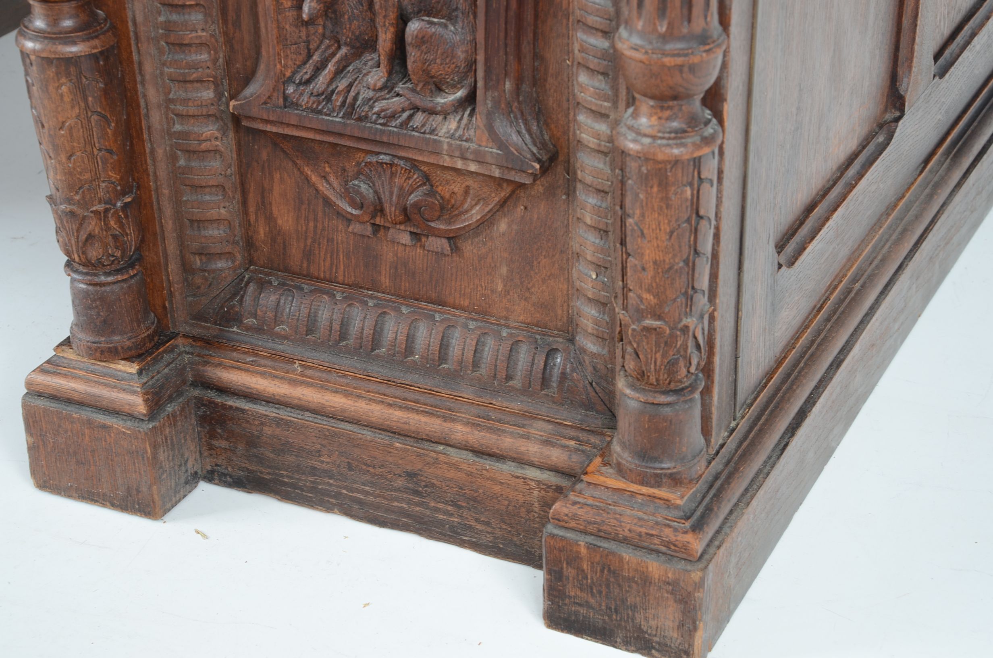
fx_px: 1982
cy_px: 329
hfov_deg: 28.1
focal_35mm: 72
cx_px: 496
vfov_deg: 18.8
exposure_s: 1/60
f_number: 7.1
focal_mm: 48
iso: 200
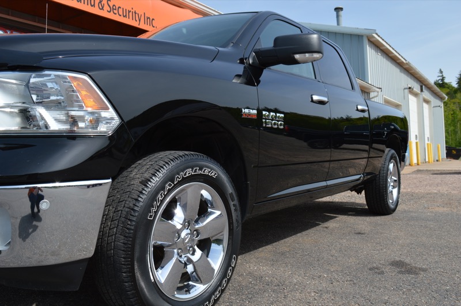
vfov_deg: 41.6
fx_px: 403
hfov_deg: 59.5
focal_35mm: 32
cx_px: 230
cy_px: 153
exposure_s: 1/320
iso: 100
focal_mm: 21
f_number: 9
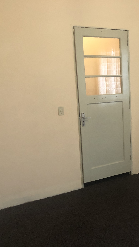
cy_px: 124
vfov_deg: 49.4
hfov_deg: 27.1
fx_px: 269
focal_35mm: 41
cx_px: 144
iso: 50
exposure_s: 1/15
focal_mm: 4
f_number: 1.8
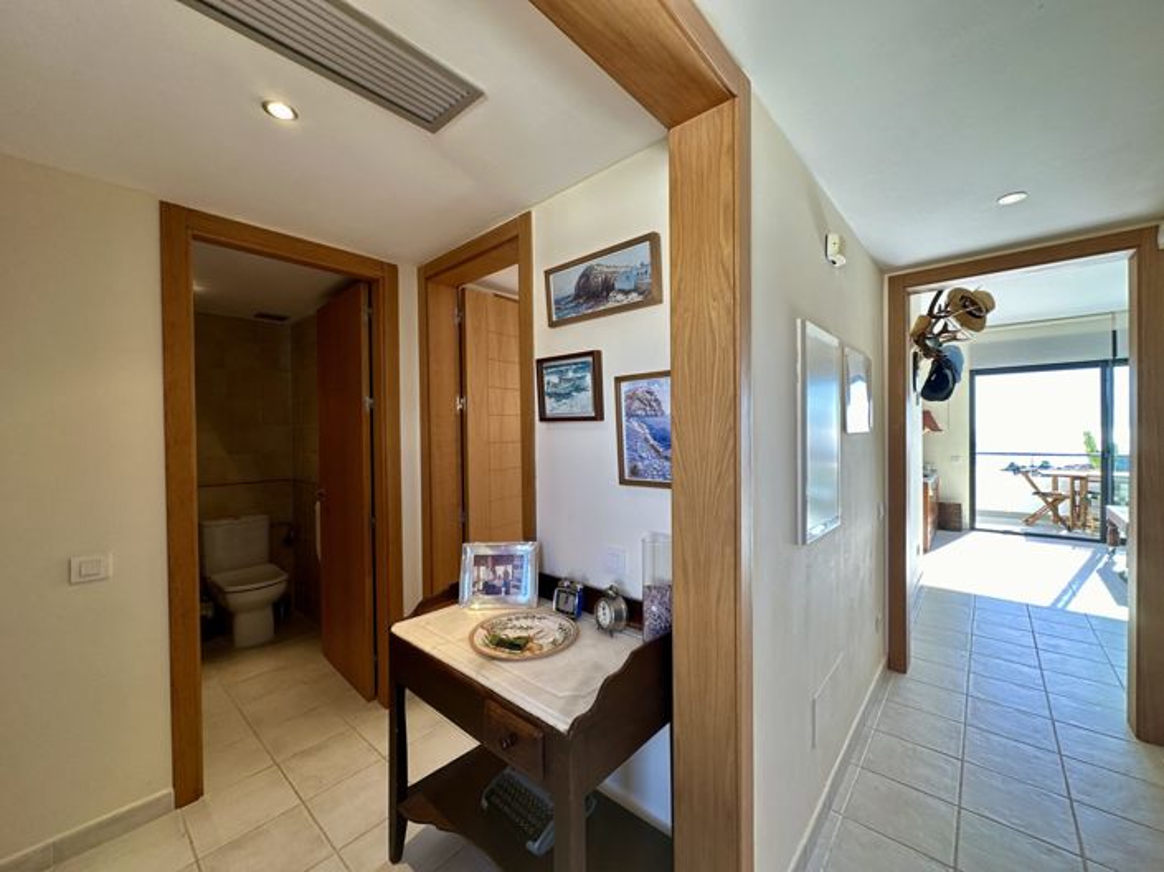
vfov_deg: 85.6
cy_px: 436
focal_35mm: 14
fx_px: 471
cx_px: 582
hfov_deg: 102.1
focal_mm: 2.22
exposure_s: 1/100
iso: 40
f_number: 2.2
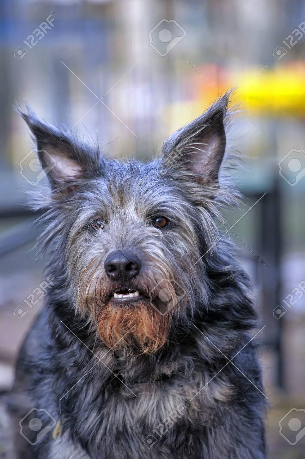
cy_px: 230
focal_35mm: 200
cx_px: 152
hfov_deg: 6.9
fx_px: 2545
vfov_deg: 10.3
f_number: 8
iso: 320
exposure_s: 1/200
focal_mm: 200
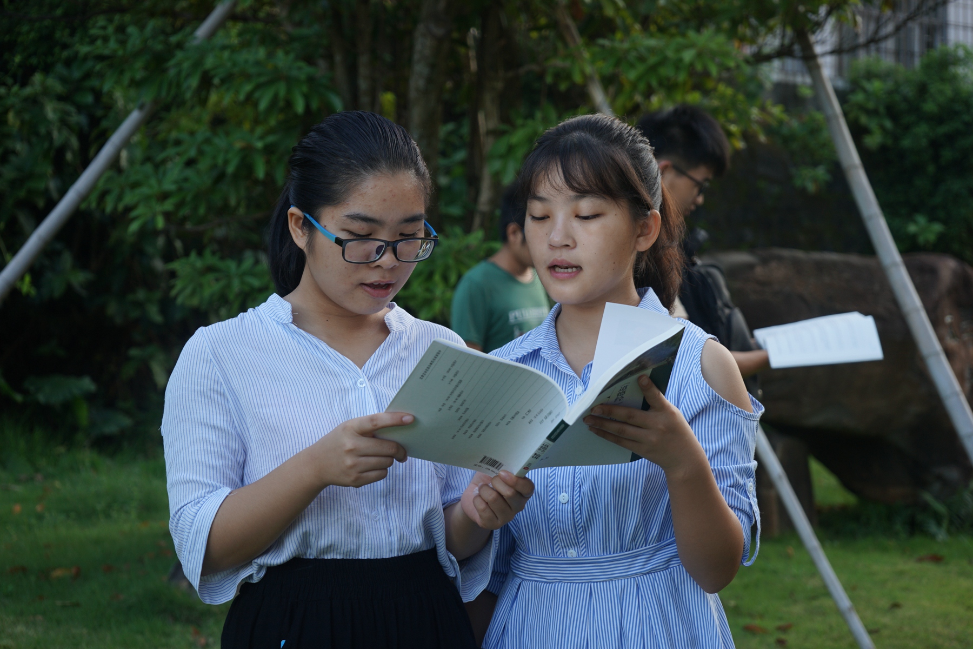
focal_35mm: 70
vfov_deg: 19.5
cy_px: 324
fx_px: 1892
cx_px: 486
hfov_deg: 28.8
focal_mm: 70
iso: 200
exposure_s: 1/80
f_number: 5.6
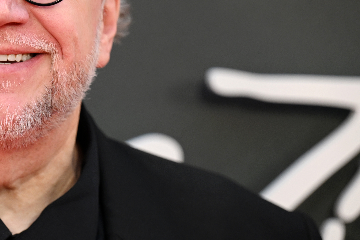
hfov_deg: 4.9
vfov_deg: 3.3
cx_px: 13
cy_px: 73
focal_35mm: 420
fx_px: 4200
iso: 640
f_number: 2.8
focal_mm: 160
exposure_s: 1/500
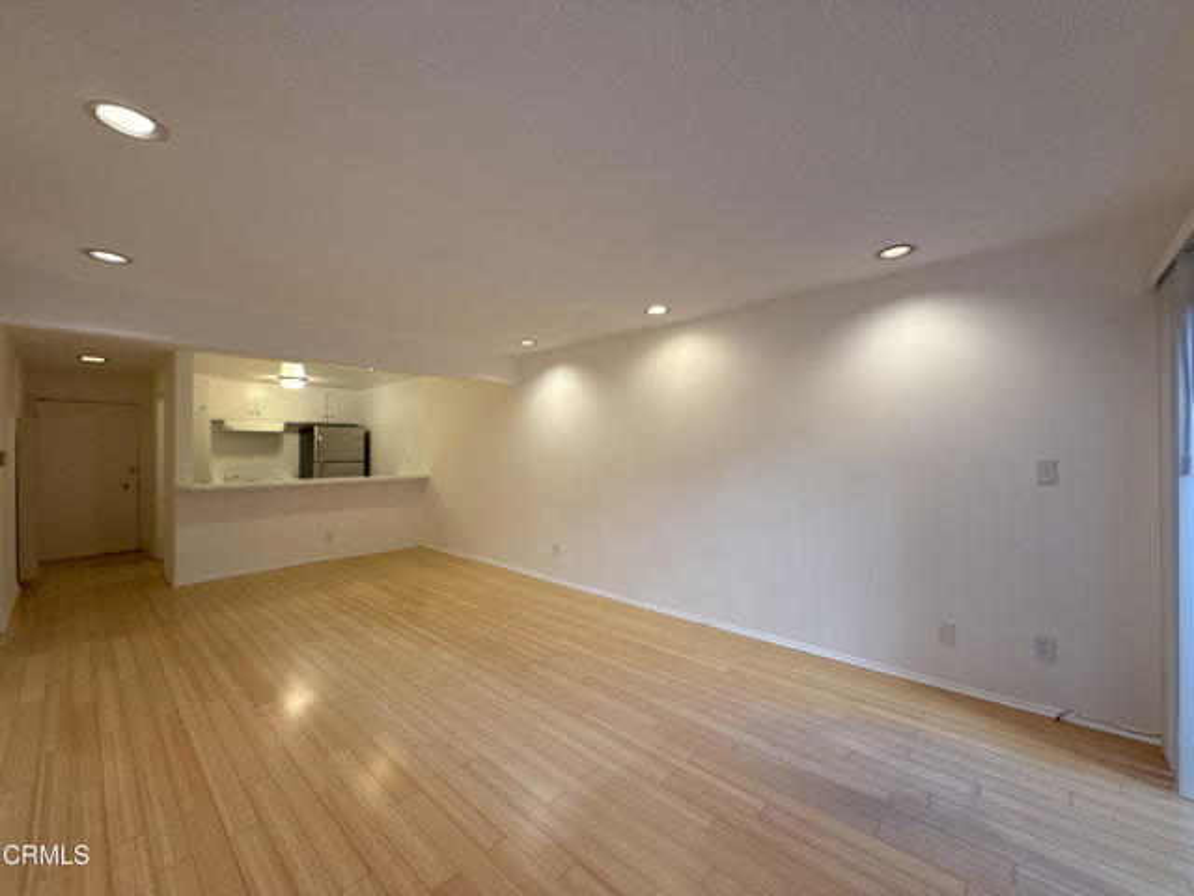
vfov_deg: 85.7
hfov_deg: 102.1
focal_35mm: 14
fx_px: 483
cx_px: 597
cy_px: 448
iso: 250
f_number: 2.2
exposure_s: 1/120
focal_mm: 2.22
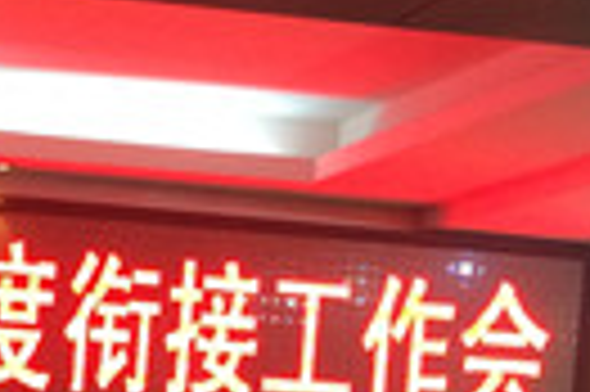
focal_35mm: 115
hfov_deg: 16.5
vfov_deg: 11.4
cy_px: 595
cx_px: -241
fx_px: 1882
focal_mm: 4.15
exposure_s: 1/33
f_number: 2.2
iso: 80
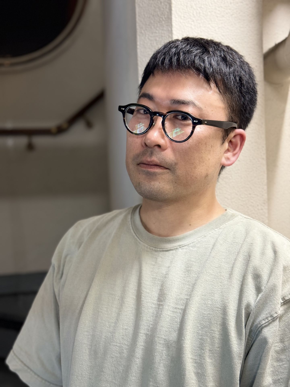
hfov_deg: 30.3
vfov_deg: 39.7
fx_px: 536
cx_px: 145
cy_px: 194
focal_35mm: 48
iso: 250
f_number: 1.78
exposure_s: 1/33
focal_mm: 6.86
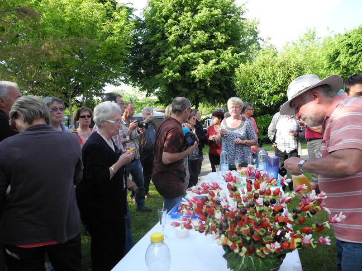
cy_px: 136
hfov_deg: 63.4
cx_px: 181
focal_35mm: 28
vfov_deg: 49.7
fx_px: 293
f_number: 2.8
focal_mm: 6
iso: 400
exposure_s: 1/940
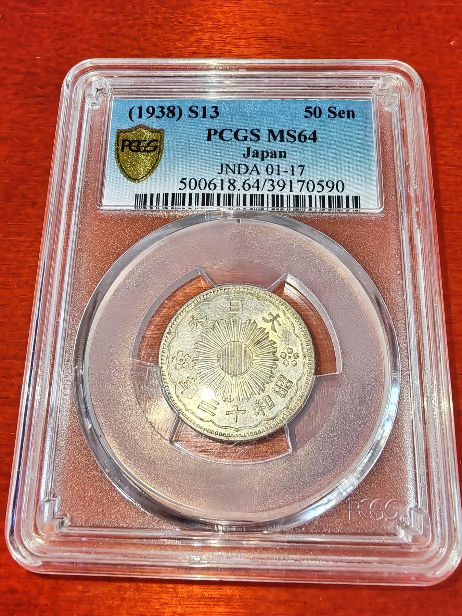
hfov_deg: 53.1
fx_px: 463
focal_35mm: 26
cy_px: 308
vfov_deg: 67.3
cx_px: 231
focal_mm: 1.96
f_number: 2.2
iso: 50
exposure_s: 1/140
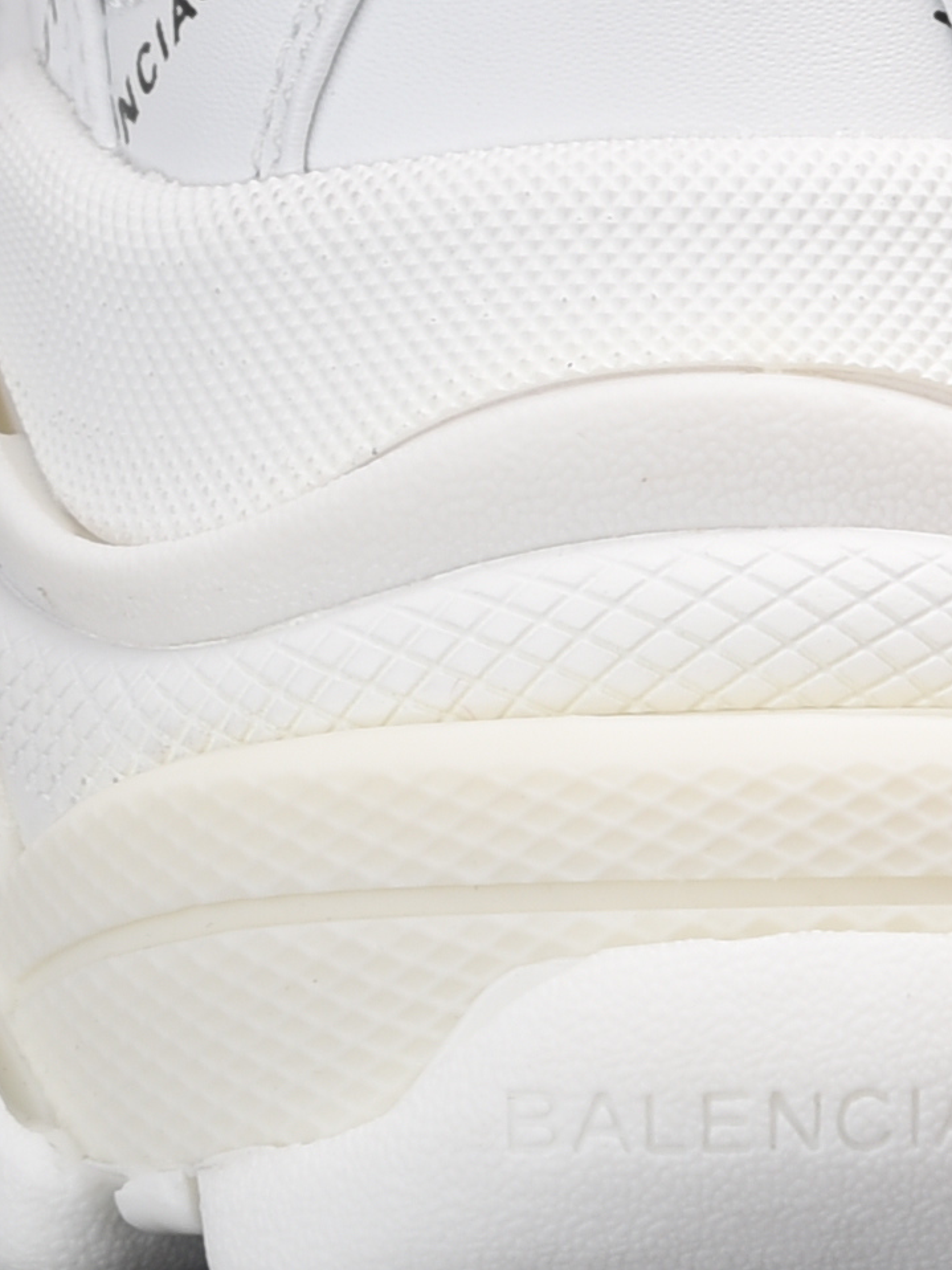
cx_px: 1380
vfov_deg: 4.0
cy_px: 1303
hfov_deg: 3.0
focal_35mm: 495
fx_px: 18155
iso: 100
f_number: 9
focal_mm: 82
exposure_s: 1/200
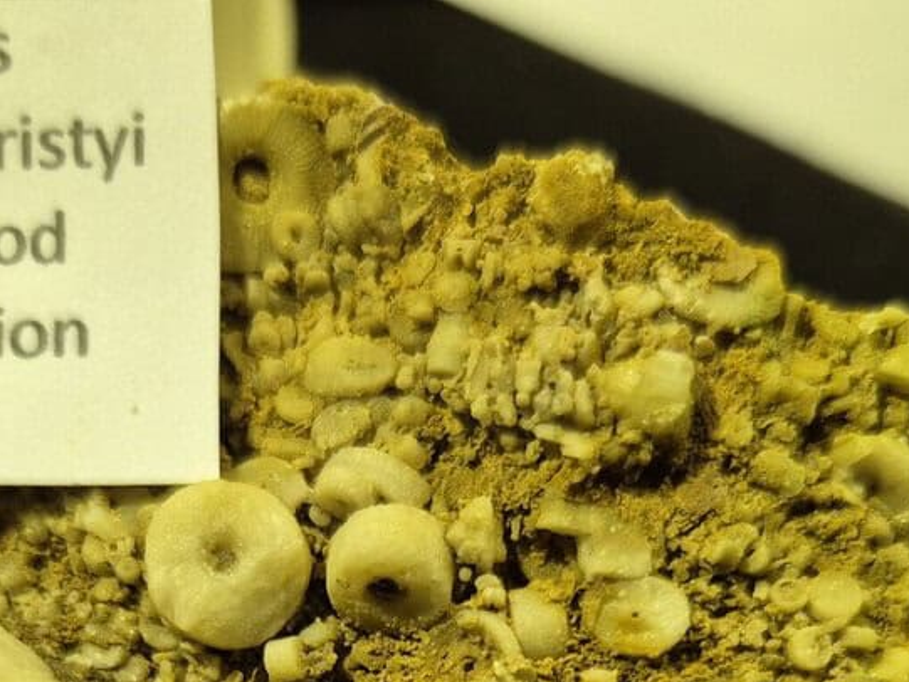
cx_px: 407
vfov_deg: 22.8
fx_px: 1523
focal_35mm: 58
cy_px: 858
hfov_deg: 33.2
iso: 200
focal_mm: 5.4
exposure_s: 1/100
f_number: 1.8
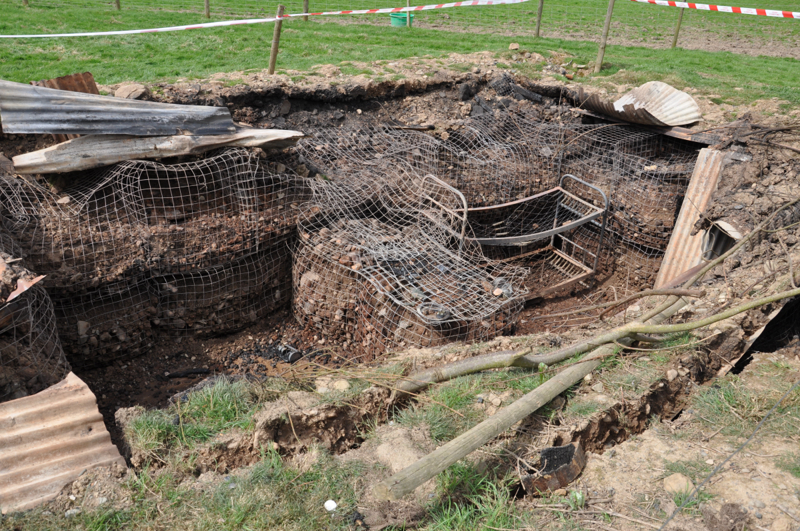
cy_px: 266
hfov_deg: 59.6
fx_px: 699
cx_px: 400
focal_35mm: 32
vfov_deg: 41.6
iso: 200
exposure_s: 1/320
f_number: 9
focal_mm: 21
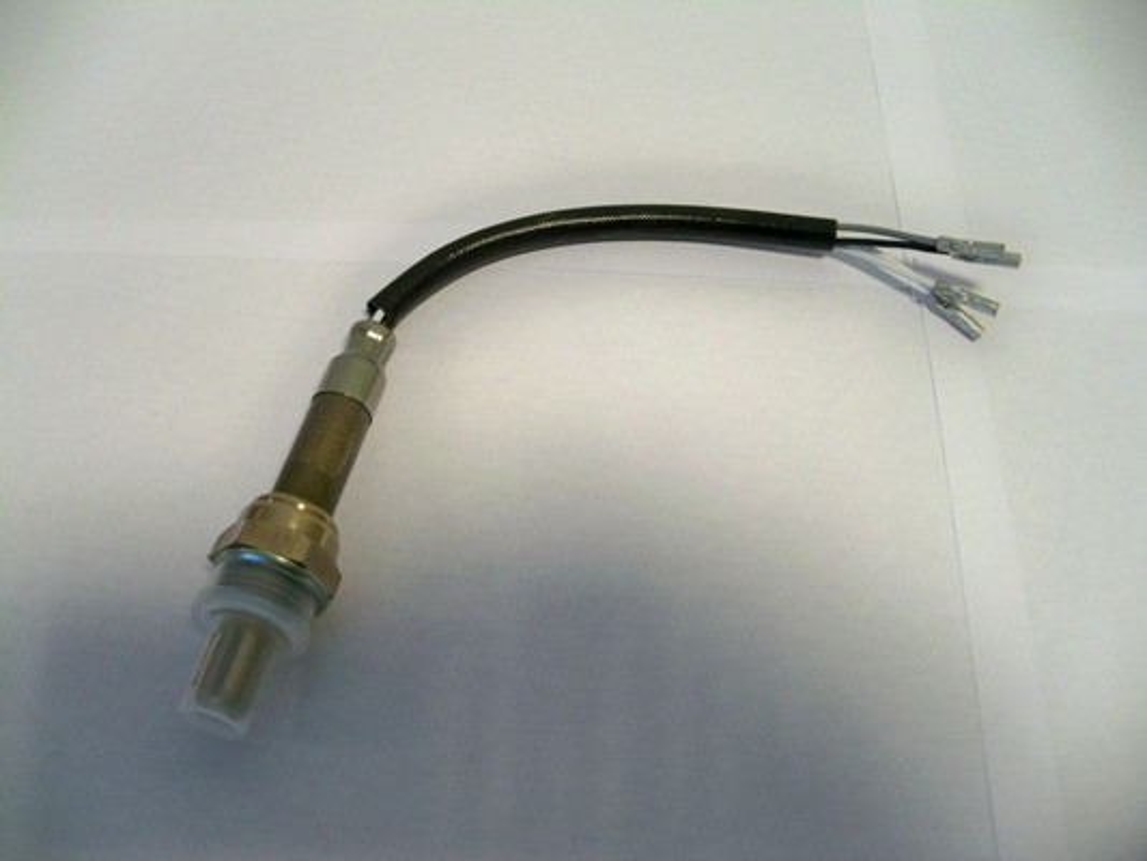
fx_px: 1160
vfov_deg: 40.7
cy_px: 430
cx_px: 574
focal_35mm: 35
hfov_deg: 52.6
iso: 125
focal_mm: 6.2
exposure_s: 1/30
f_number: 3.5
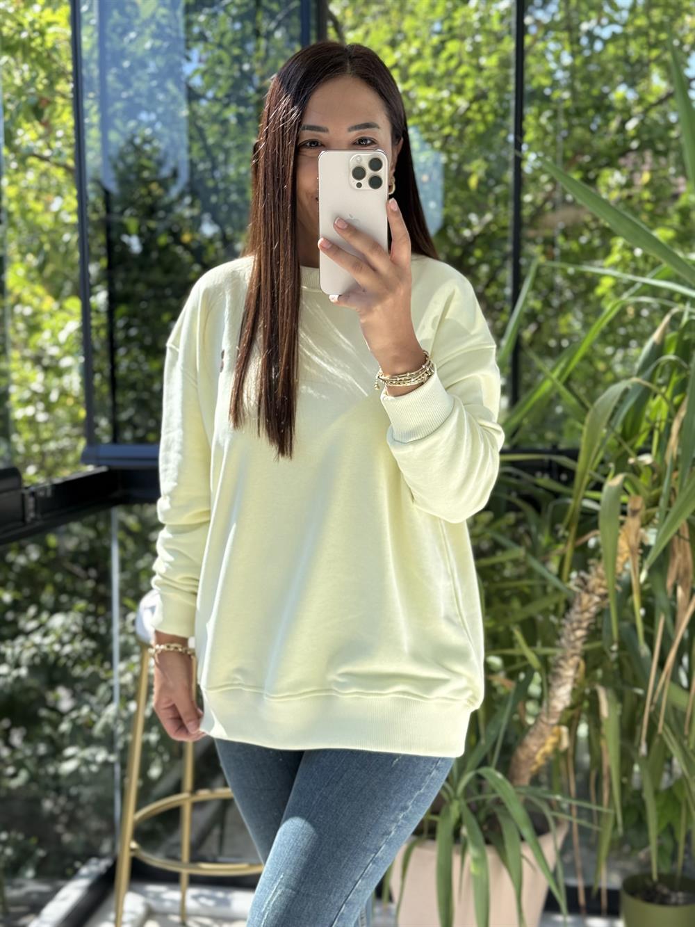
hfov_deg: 30.3
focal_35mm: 48
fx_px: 1285
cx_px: 348
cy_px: 464
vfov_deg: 39.7
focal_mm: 6.76
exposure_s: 1/699
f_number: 1.78
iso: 64
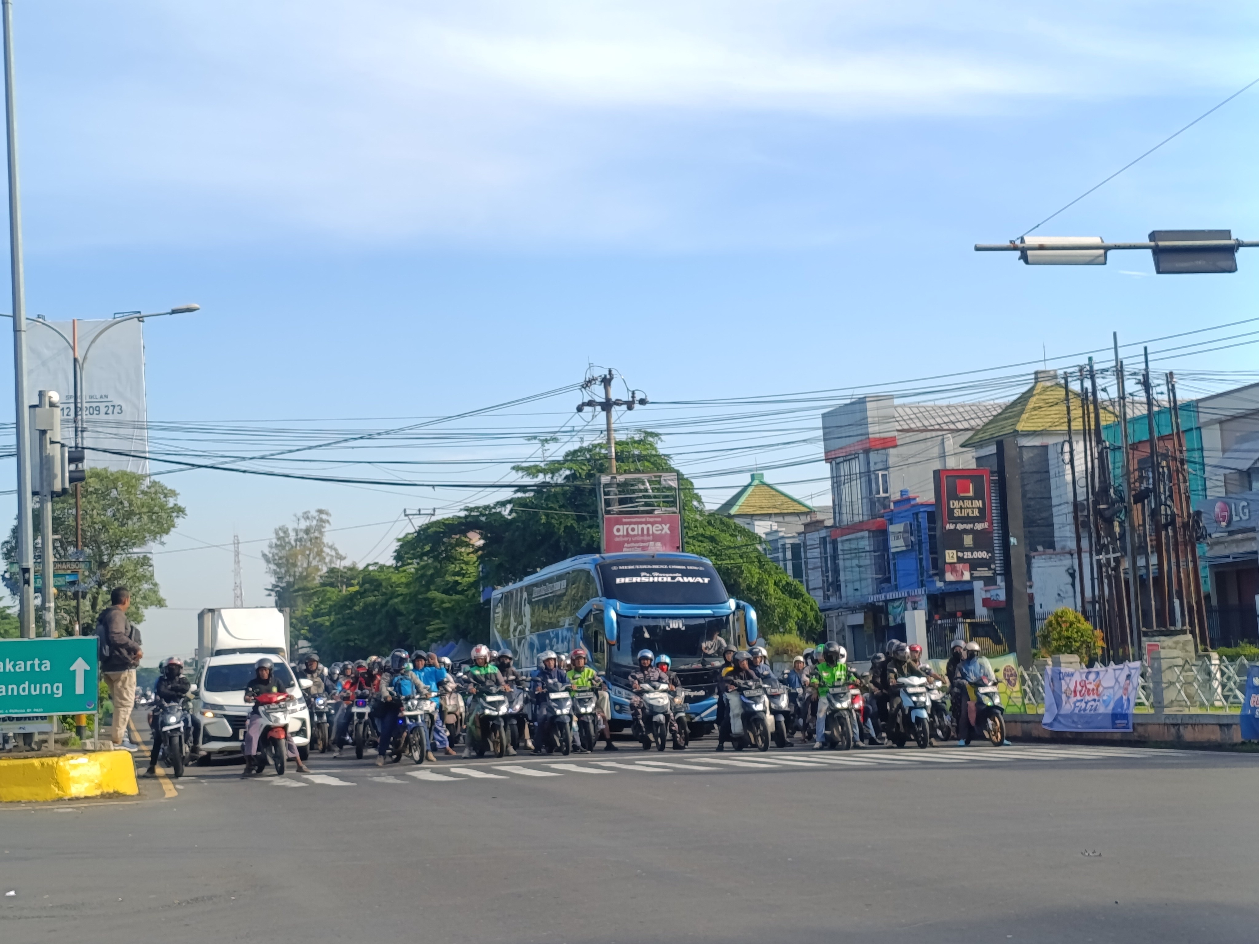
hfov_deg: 67.3
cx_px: 630
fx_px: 946
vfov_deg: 53.1
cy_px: 472
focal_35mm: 26
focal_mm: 4.94
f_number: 1.5
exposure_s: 1/955
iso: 55
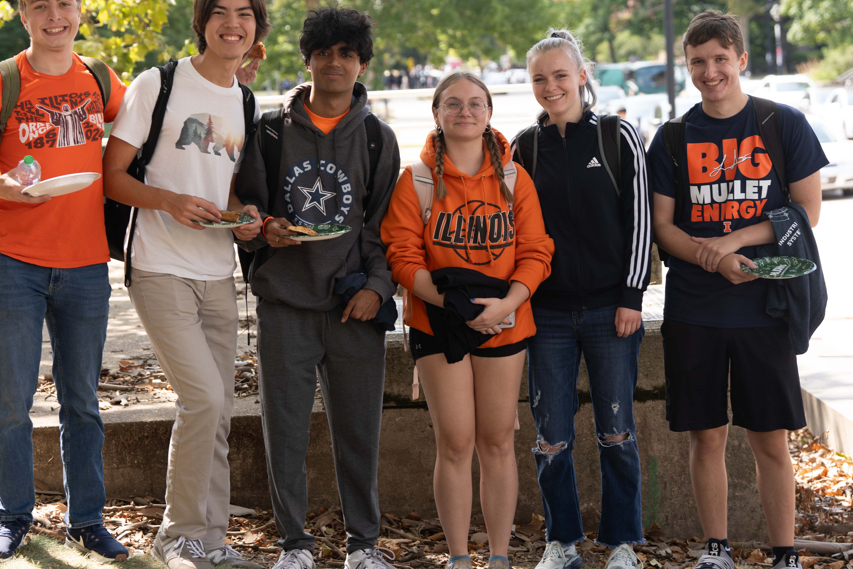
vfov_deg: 15.9
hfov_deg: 23.6
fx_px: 2038
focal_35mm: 86
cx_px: 382
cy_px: 270
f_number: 4
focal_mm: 70
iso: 125
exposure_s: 1/160
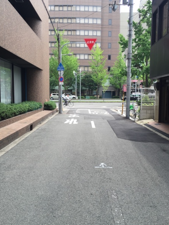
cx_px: 88
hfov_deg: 45.4
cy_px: 109
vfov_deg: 58.4
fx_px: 202
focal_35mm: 31
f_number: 2.2
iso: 32
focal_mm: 4.15
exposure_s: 1/439
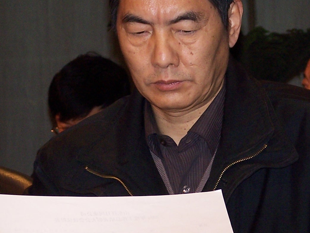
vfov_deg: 5.3
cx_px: 171
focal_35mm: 282
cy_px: 127
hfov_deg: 7.0
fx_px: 2525
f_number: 3.2
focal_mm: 21.2
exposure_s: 1/90
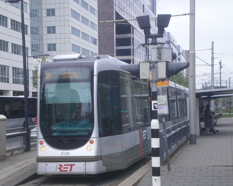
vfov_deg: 21.5
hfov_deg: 26.7
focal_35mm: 71
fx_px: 489
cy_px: 107
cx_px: 98
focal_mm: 10.3
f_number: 5.9
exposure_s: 1/100
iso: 100
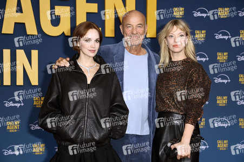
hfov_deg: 26.0
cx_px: 122
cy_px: 81
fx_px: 528
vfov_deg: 17.5
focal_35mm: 78
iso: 800
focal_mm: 78
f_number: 5.6
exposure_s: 1/200
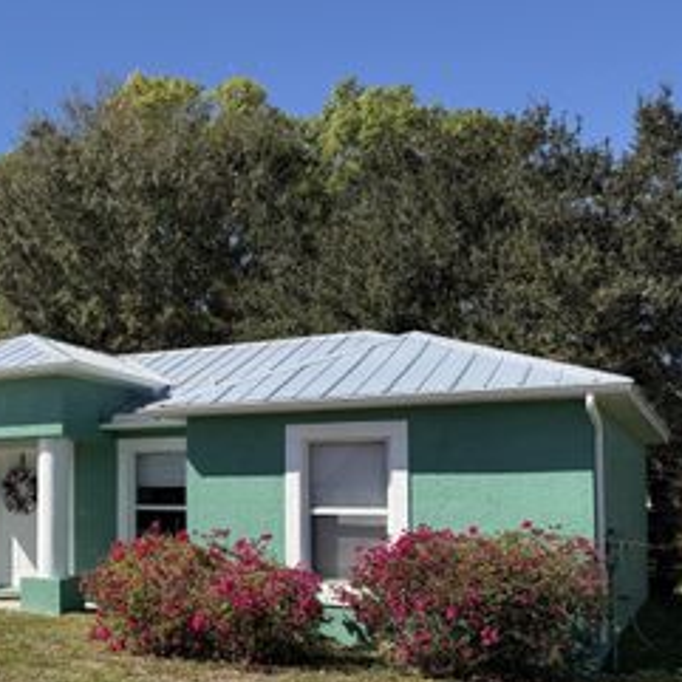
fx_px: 981
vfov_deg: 37.9
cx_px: 34
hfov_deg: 35.4
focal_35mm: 44
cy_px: 457
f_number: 1.78
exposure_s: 1/4673
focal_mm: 6.76
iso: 80
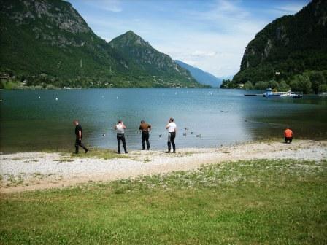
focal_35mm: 37
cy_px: 122
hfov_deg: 50.1
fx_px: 350
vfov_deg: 38.7
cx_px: 164
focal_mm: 6.2
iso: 64
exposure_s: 1/297
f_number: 5.6
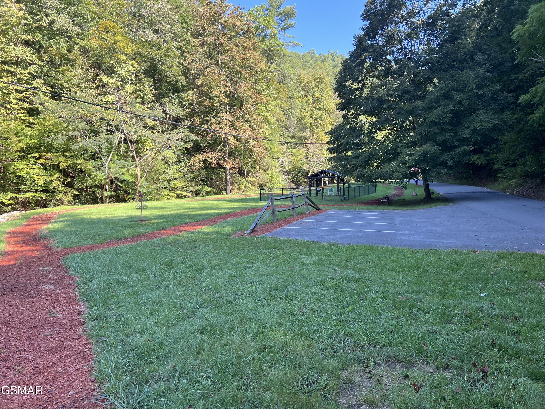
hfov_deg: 67.3
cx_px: 272
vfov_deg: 53.1
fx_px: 409
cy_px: 204
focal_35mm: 26
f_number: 1.5
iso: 50
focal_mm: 5.7
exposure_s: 1/495
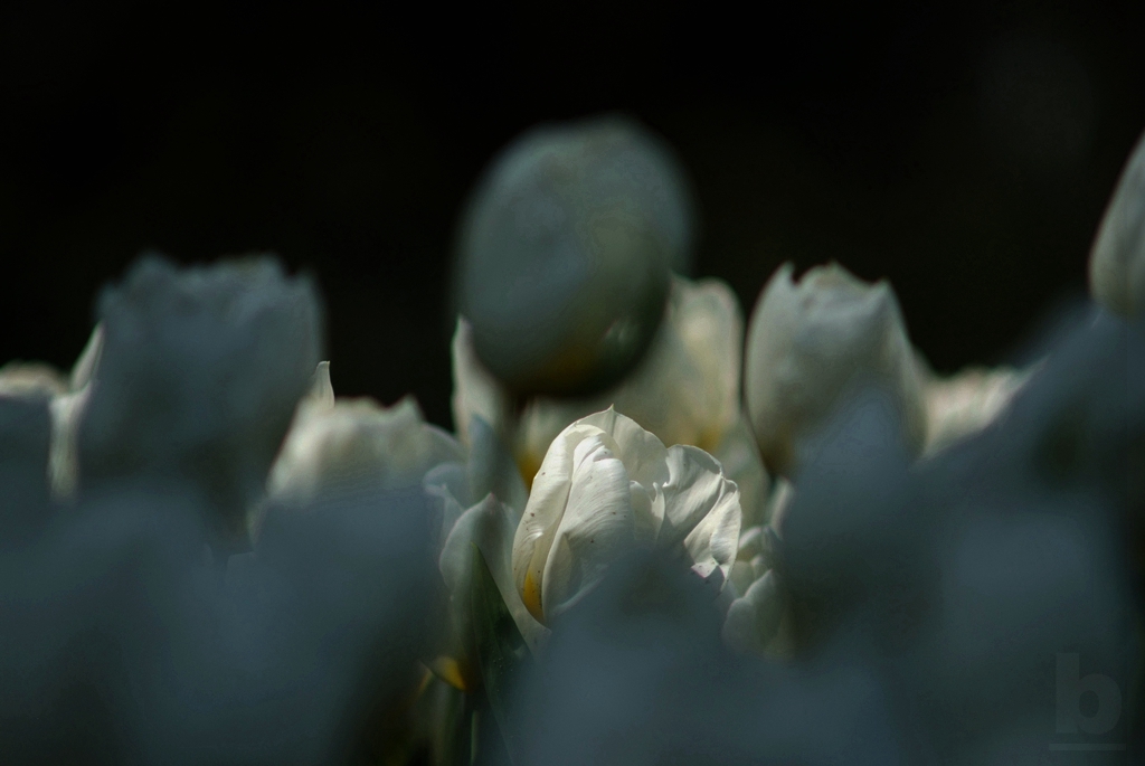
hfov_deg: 6.5
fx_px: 10029
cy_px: 383
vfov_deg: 4.4
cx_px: 572
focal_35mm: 315
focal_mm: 210
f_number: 4
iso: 200
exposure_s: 1/1500
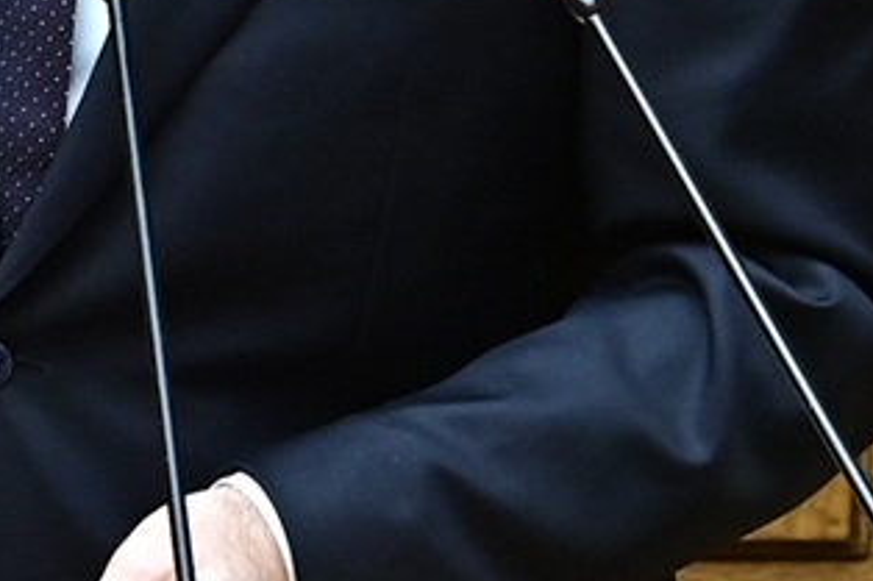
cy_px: -311
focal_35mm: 1330
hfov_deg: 1.6
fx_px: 32234
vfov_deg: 1.0
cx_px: -120
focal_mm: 200
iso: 640
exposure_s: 1/125
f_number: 4
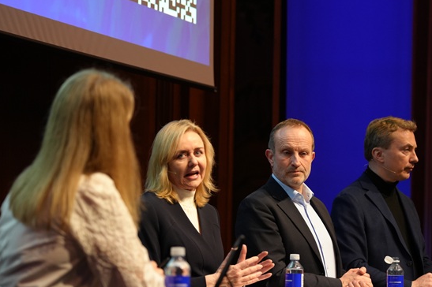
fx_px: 1623
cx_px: 288
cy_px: 195
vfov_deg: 10.1
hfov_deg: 15.1
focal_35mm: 135
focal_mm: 82.2
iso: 1250
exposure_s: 1/200
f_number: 2.8
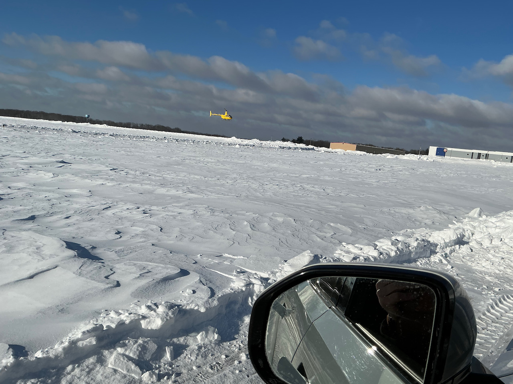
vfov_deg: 49.7
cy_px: 192
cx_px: 256
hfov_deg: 63.4
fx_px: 415
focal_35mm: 28
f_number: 1.8
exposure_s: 1/5814
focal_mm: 3
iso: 25
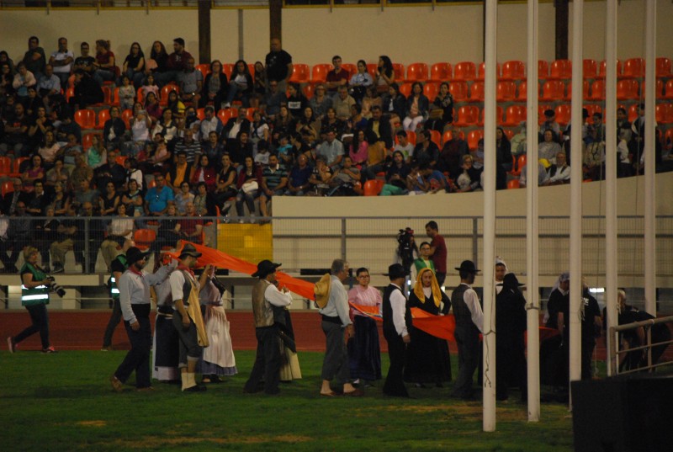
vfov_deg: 5.1
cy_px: 226
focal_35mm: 270
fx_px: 5058
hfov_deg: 7.6
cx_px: 336
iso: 1600
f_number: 5.6
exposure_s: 1/60
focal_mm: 180
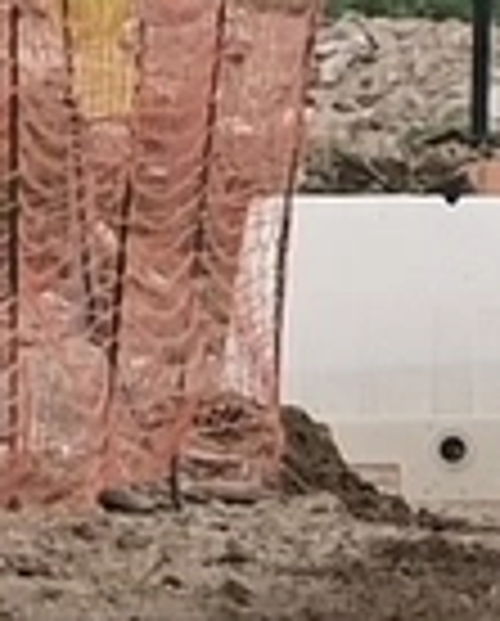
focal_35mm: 881
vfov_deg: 2.2
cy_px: -317
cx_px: -923
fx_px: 16243
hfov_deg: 1.8
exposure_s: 1/250
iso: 400
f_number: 6.3
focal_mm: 200
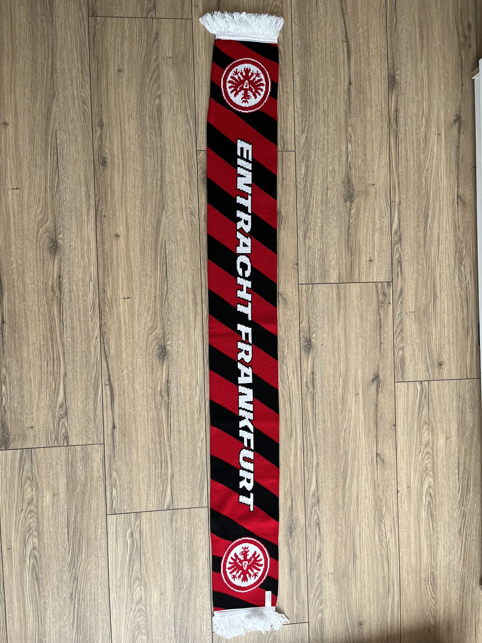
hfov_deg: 53.1
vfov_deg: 67.3
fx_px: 483
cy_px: 322
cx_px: 241
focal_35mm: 26
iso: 125
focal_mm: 5.1
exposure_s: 1/121
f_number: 1.6
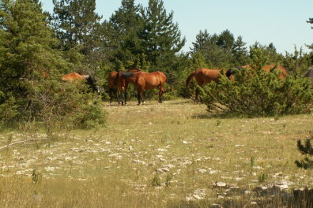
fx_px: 922
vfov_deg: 12.9
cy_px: 100
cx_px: 156
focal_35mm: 106
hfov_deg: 19.3
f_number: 5.6
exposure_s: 1/250
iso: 50
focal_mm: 16.53
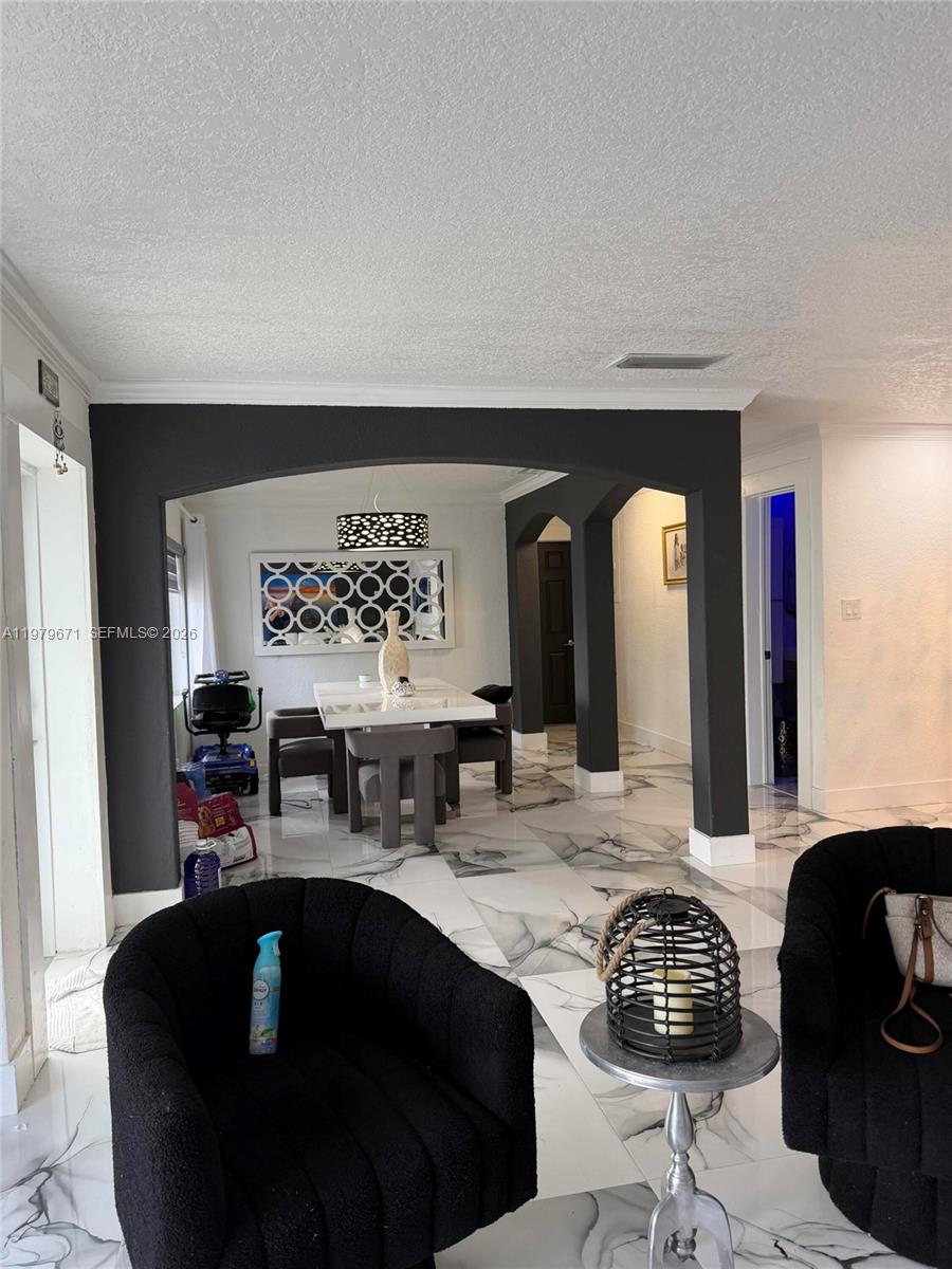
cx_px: 476
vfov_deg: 71.6
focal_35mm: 24
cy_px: 634
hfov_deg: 56.8
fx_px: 880
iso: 160
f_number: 1.78
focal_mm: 6.76
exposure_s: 1/120
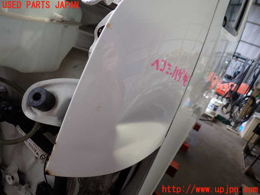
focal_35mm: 25
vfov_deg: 54.9
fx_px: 188
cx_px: 130
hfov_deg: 69.4
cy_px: 98
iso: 200
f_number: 2
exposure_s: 1/40
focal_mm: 4.5
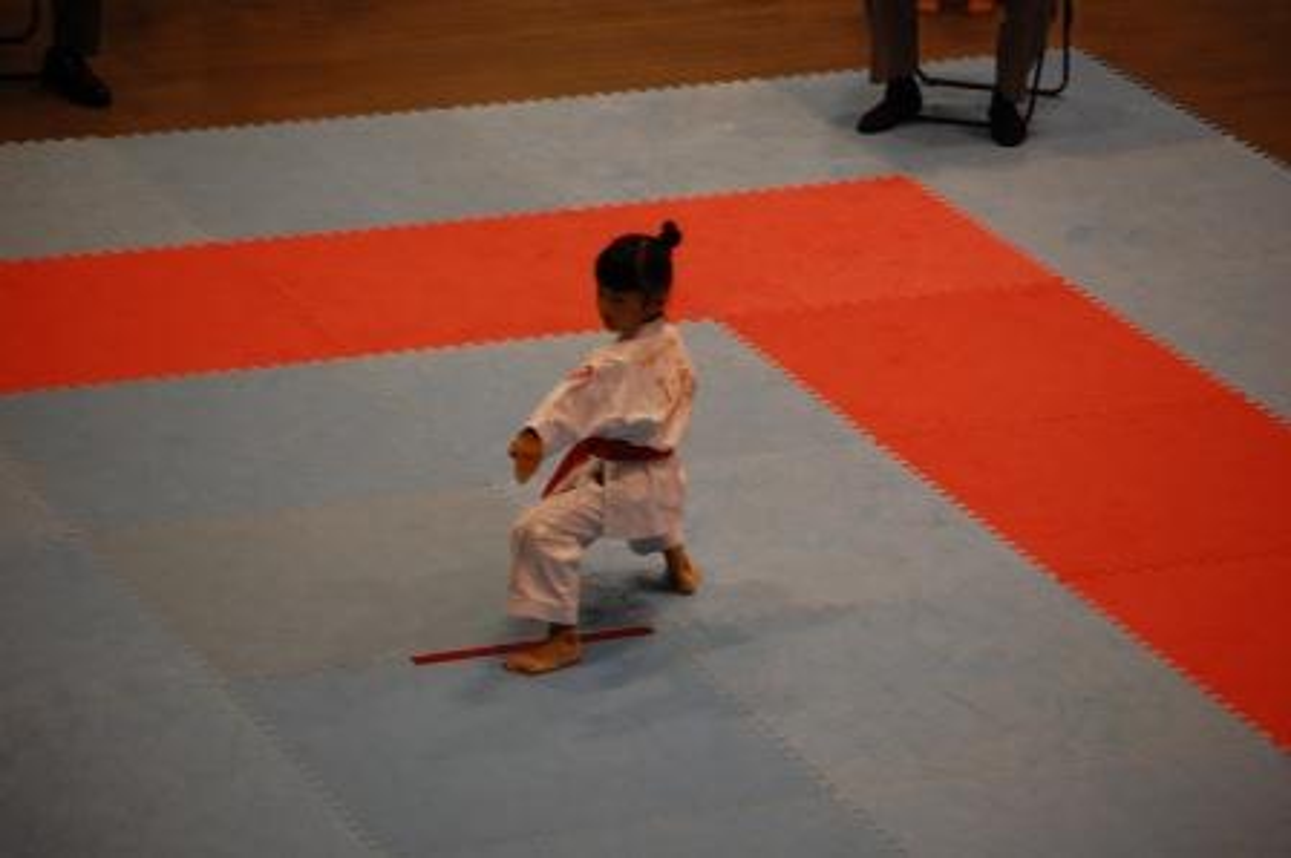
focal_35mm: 158
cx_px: 646
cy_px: 429
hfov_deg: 13.0
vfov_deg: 8.7
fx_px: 5644
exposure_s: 1/125
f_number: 4.8
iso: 500
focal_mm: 105
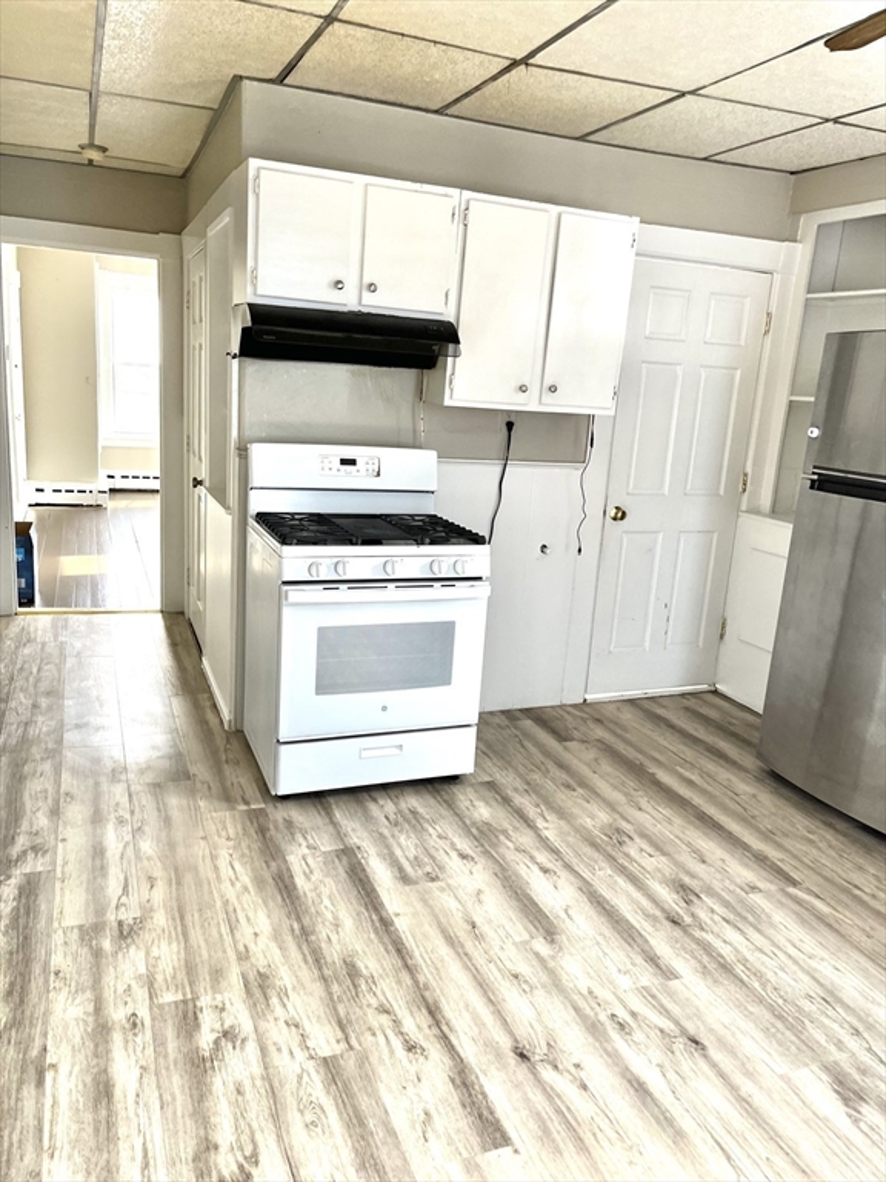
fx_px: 887
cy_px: 591
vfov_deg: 67.3
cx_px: 443
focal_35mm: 26
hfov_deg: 53.1
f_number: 1.6
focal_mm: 5.1
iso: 80
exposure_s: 1/122
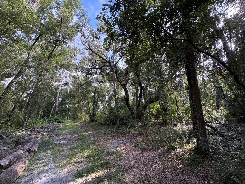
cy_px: 92
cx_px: 122
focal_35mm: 14
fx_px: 99
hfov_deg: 102.1
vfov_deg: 85.7
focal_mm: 2.22
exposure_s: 1/139
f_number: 2.2
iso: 80
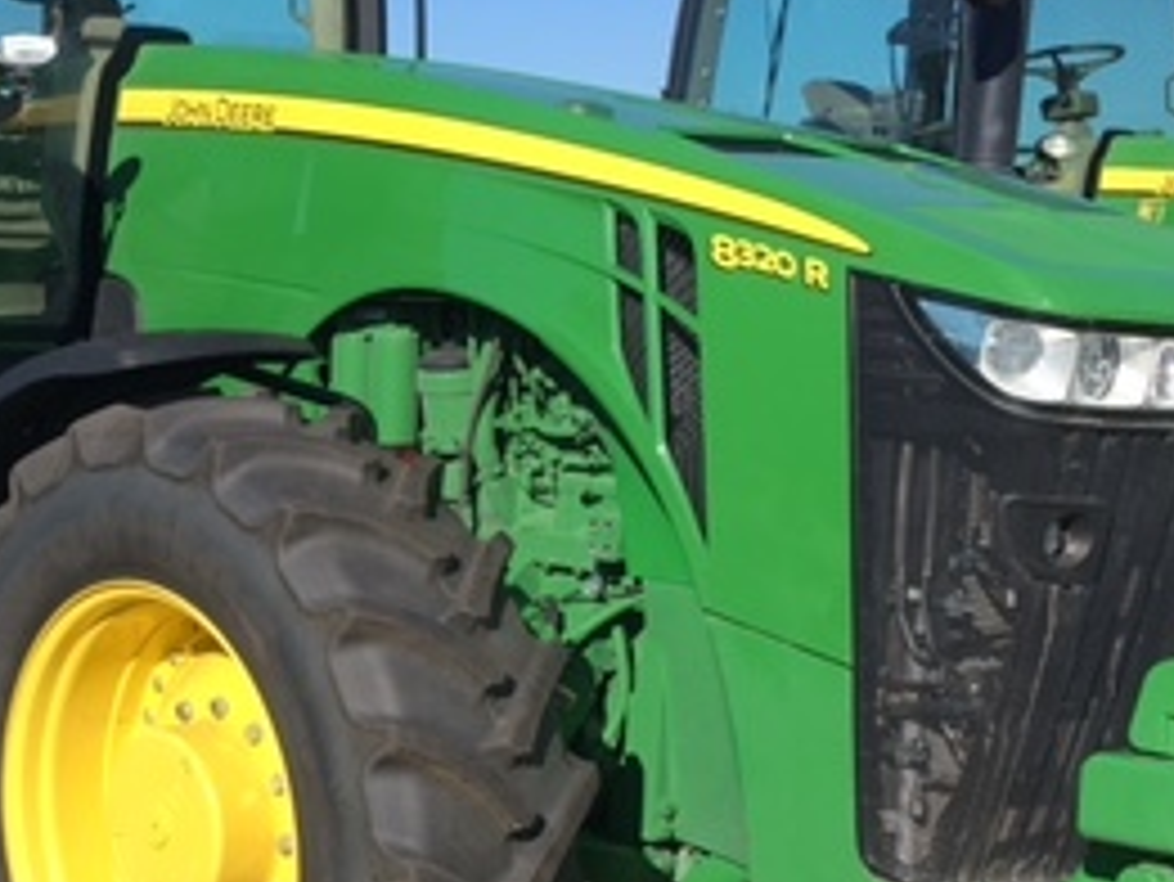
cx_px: 256
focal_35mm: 71
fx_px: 2409
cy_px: 522
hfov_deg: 26.9
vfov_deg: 20.7
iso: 25
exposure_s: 1/1261
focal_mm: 4.15
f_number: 2.2
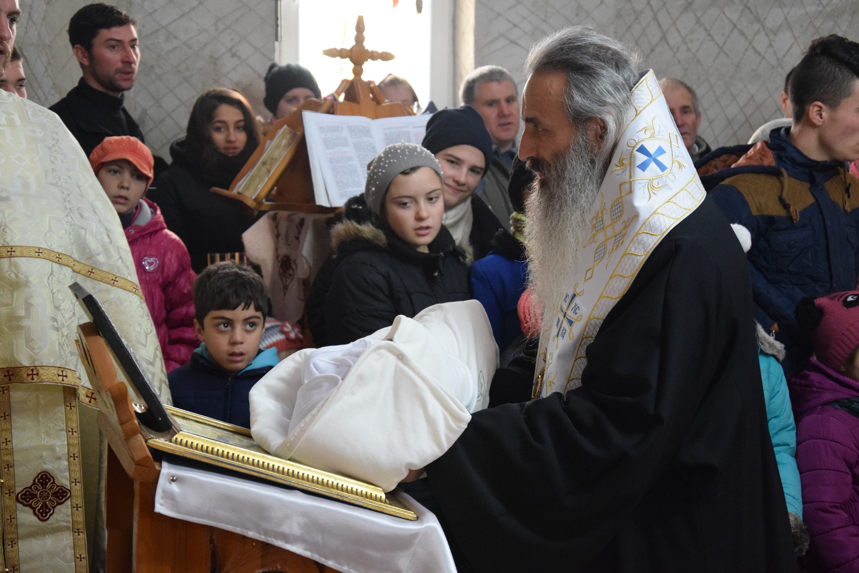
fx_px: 1718
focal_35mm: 72
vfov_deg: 18.9
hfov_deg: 28.1
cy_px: 286
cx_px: 430
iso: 3200
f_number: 5
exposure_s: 1/60
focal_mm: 48
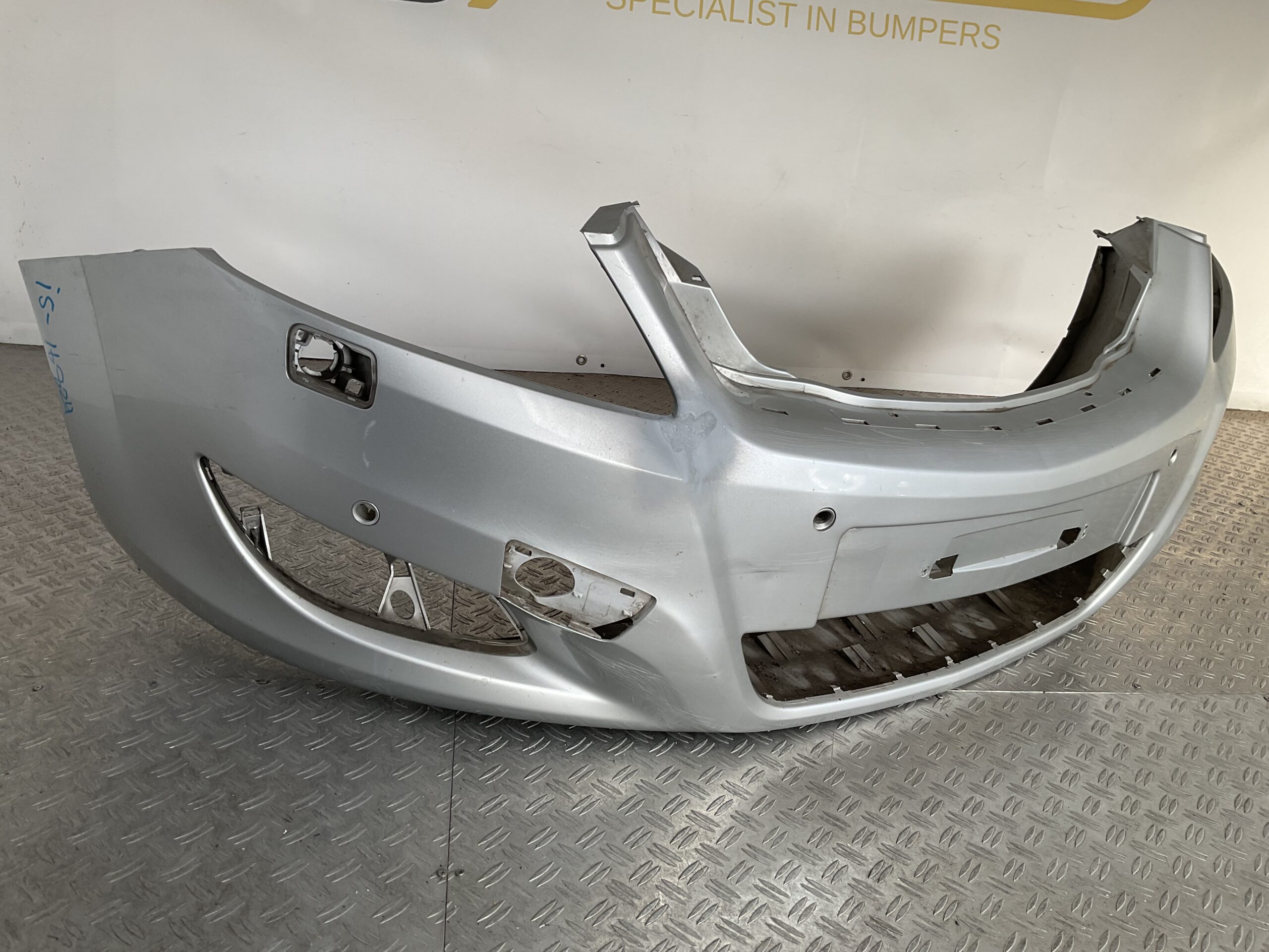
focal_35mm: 29
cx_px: 634
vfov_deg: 48.2
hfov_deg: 61.7
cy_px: 476
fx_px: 1063
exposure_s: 1/100
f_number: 1.8
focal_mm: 3
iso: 20
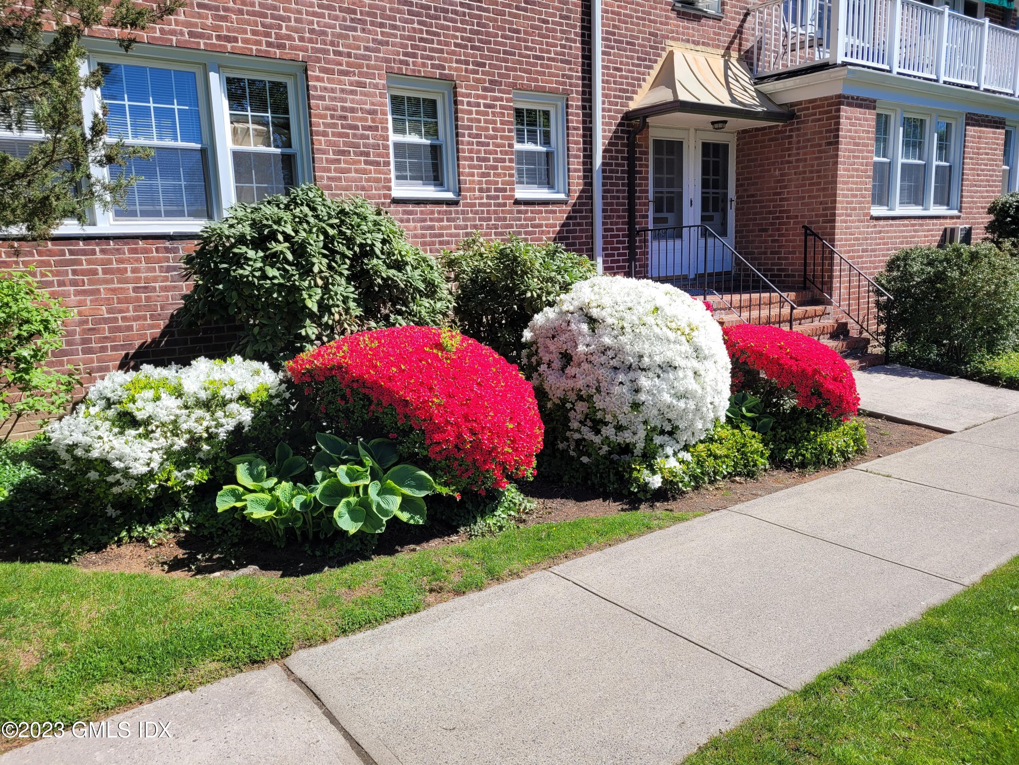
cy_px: 382
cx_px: 510
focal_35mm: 26
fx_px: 765
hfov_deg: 67.3
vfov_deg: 53.1
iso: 40
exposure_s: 1/1681
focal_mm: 5.4
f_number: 1.8
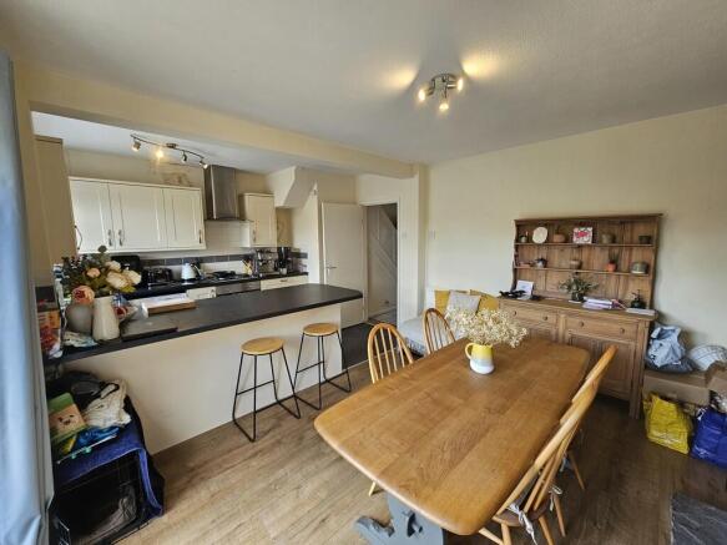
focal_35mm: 13
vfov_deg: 89.9
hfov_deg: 106.2
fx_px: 273
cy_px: 272
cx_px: 364
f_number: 2.2
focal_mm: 2.2
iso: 80
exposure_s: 1/50
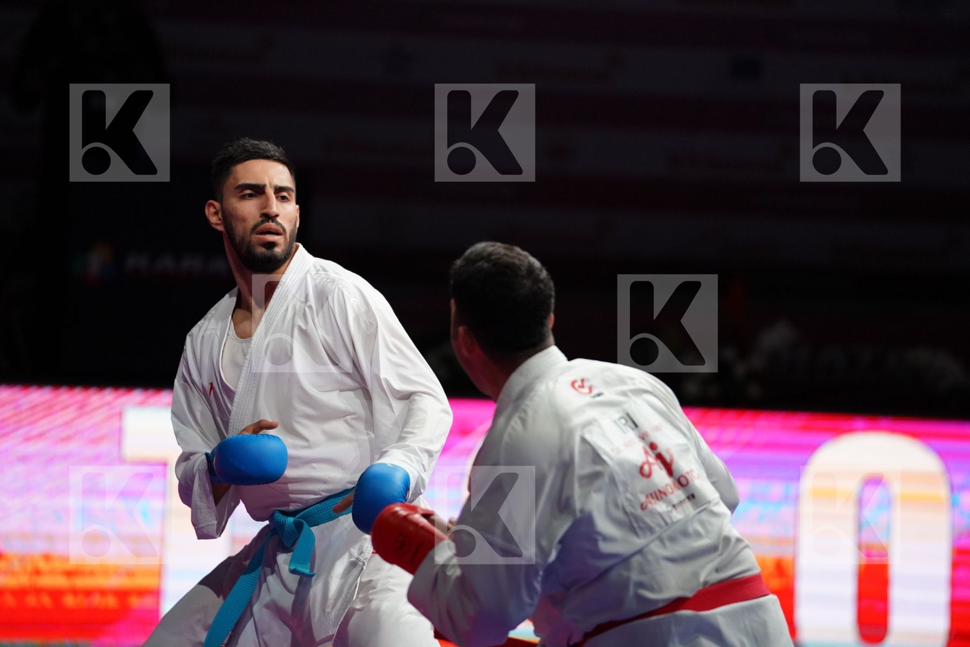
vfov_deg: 6.9
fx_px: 5388
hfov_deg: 10.3
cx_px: 485
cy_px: 324
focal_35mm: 200
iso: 2500
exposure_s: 1/1000
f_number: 2.8
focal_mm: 200
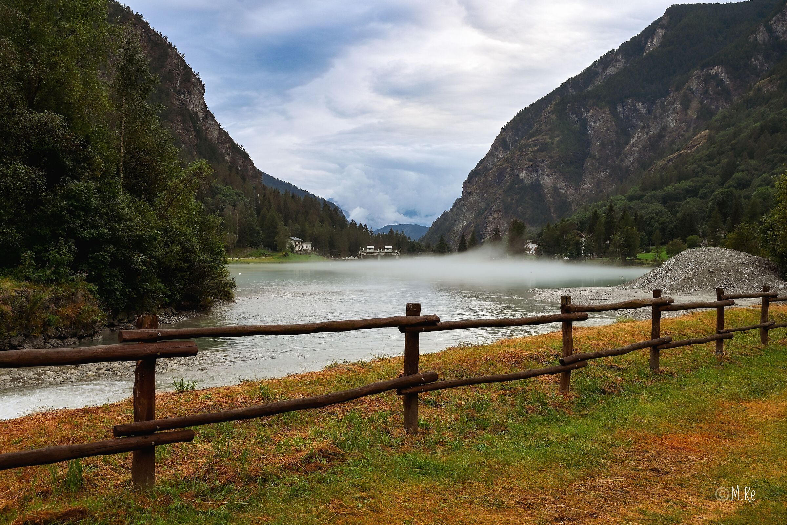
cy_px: 262
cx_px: 394
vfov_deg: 37.9
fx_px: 765
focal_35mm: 35
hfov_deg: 54.4
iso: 100
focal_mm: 35
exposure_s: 1/50
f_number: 8
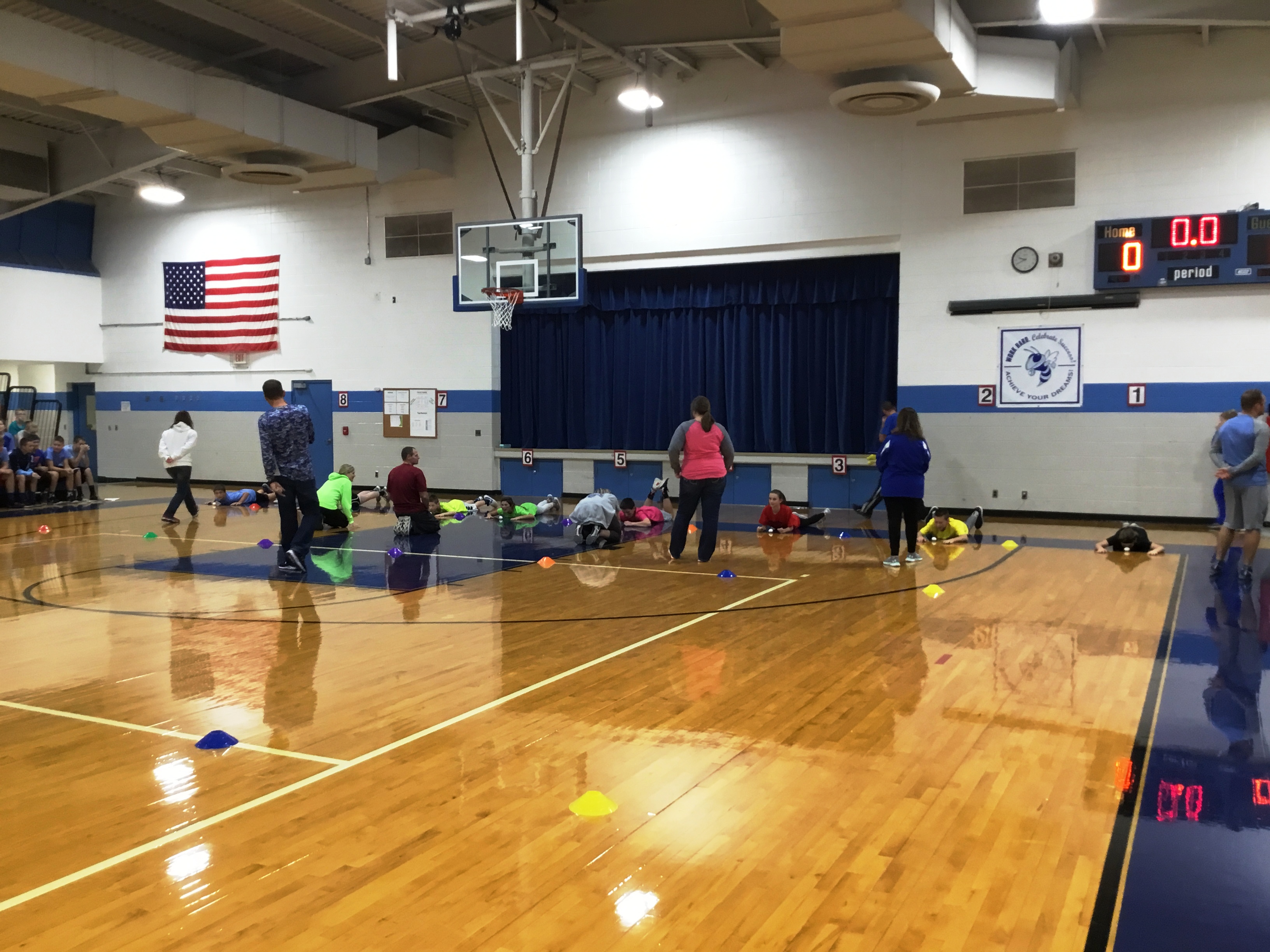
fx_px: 1137
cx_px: 635
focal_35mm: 31
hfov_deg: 58.4
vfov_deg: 45.4
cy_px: 476
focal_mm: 3.3
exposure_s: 1/30
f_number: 2.4
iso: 64
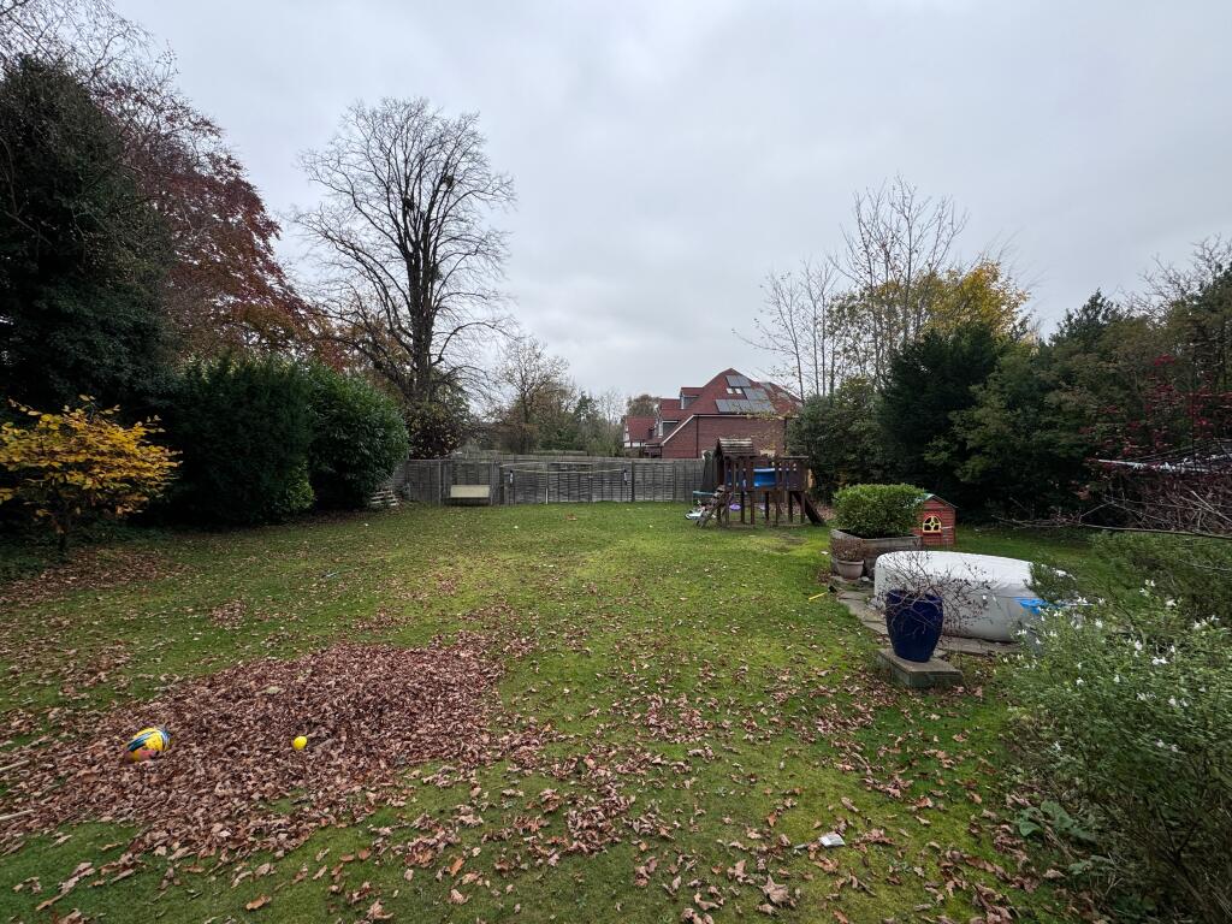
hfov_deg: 102.1
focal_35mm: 14
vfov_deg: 85.7
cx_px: 616
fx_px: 498
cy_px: 462
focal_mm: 2.22
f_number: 2.2
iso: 40
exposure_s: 1/498
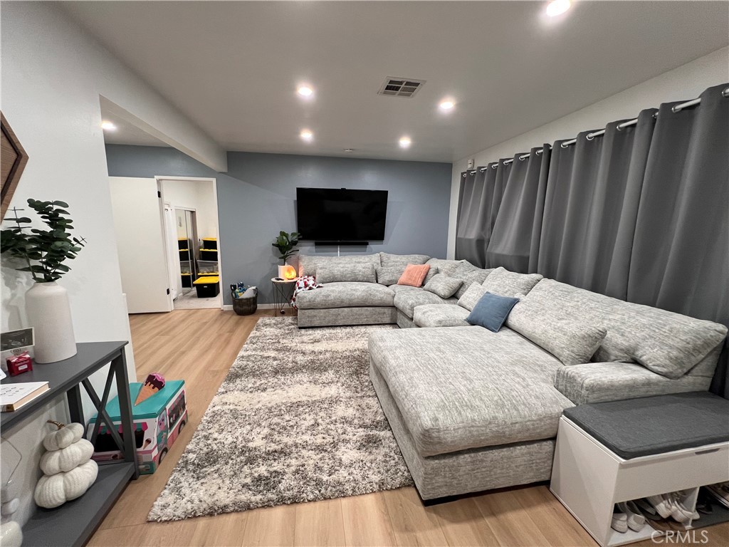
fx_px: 274
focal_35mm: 13
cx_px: 364
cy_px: 274
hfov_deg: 106.2
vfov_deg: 89.9
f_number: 1.8
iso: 200
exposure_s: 1/60
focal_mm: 1.57
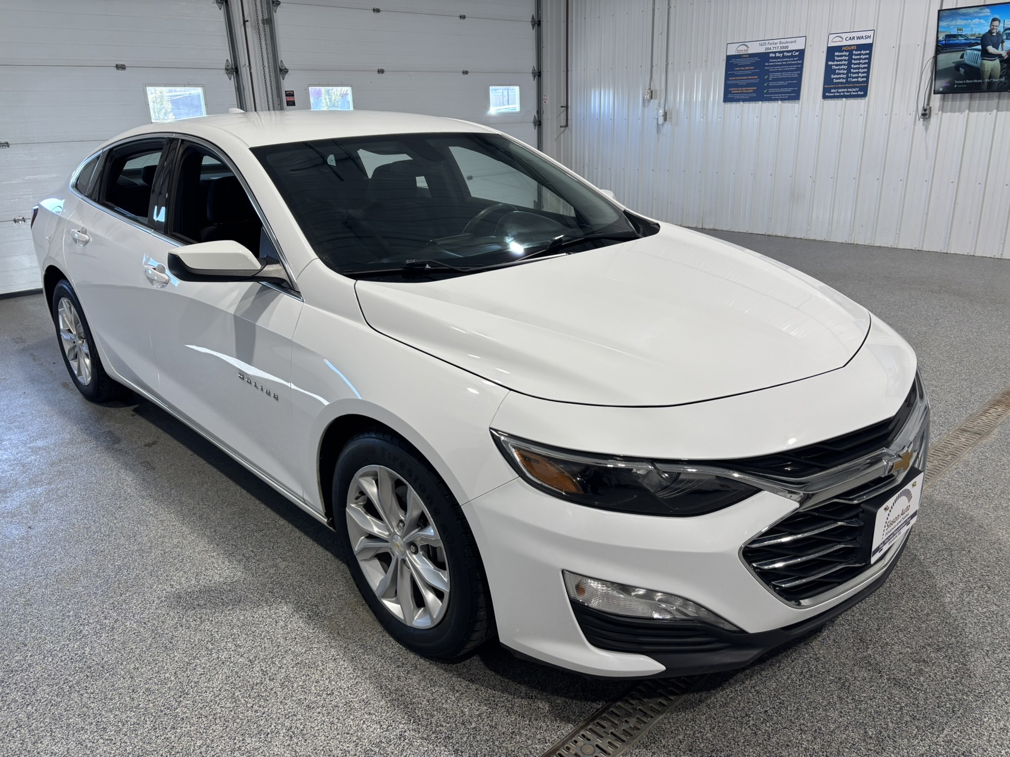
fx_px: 759
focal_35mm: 26
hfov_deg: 67.3
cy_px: 378
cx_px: 505
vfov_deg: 53.1
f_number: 1.6
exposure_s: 1/120
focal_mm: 5.96
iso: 50
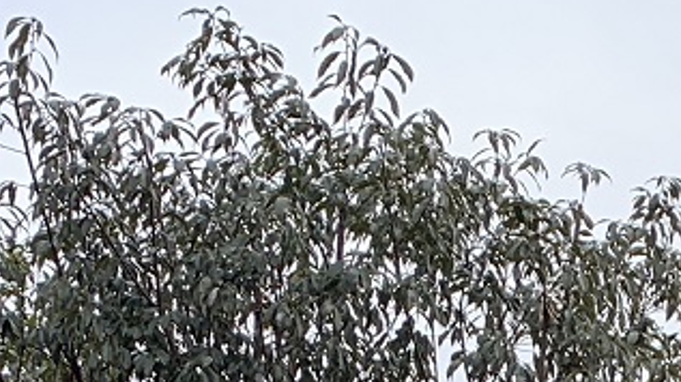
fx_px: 2419
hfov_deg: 15.3
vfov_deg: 7.9
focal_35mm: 134
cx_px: 889
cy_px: 1091
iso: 25
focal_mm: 4.25
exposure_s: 1/125
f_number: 1.8
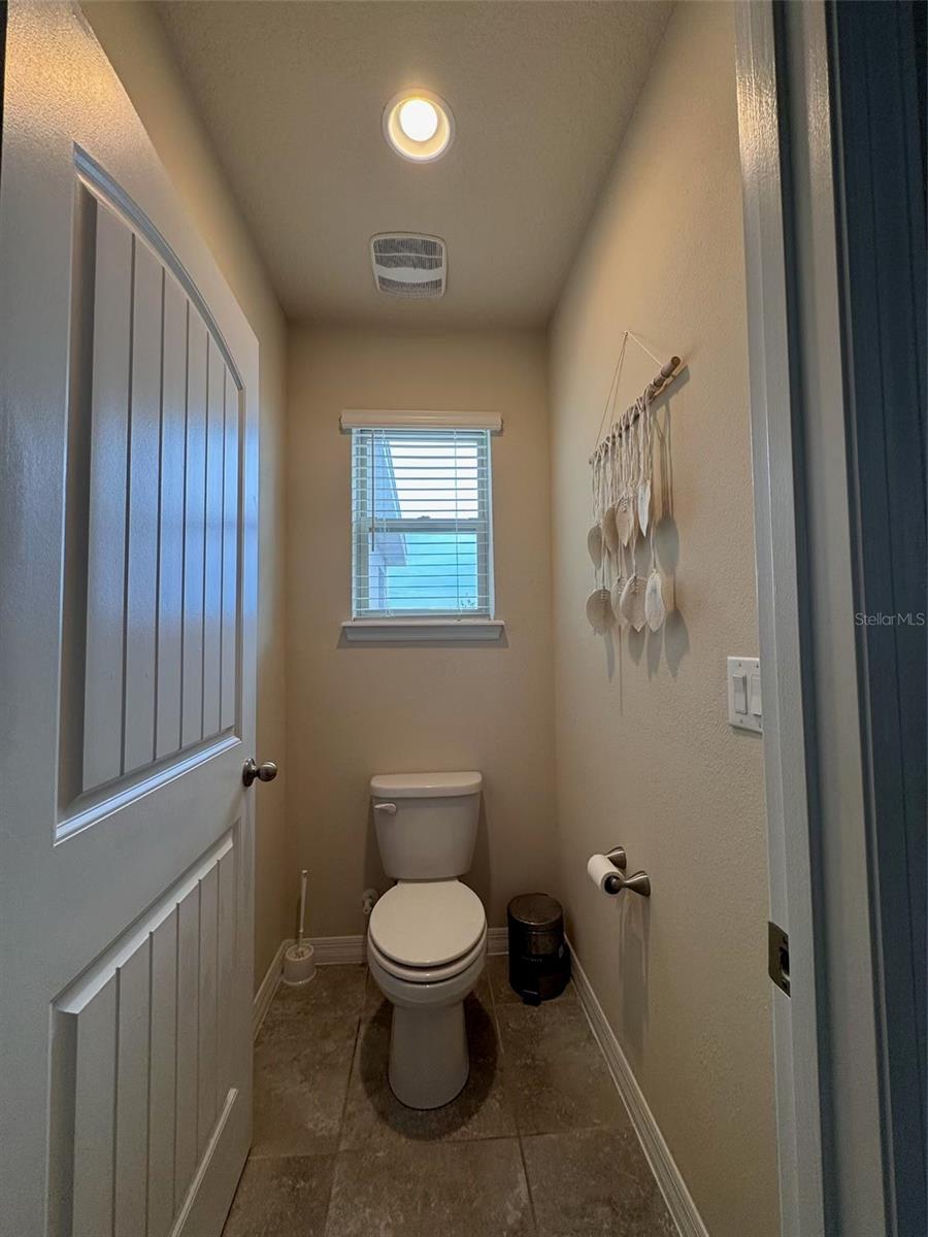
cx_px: 464
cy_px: 618
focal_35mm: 14
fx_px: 500
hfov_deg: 85.7
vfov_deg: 102.1
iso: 160
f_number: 2.2
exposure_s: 1/120
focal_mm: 2.22
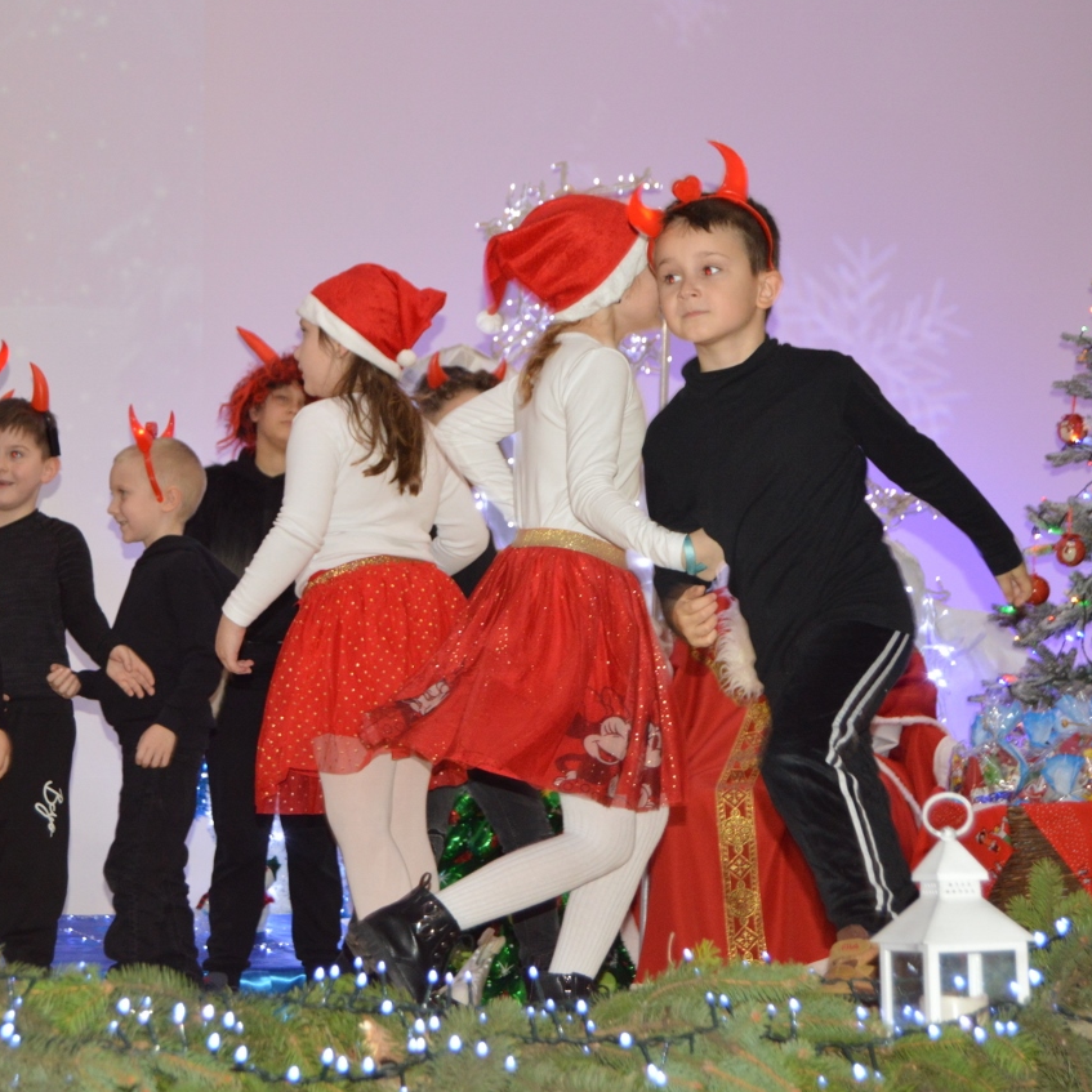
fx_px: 3092
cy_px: 545
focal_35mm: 87
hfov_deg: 19.9
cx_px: 317
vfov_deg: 20.0
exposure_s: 1/60
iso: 1400
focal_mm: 45
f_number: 5.3
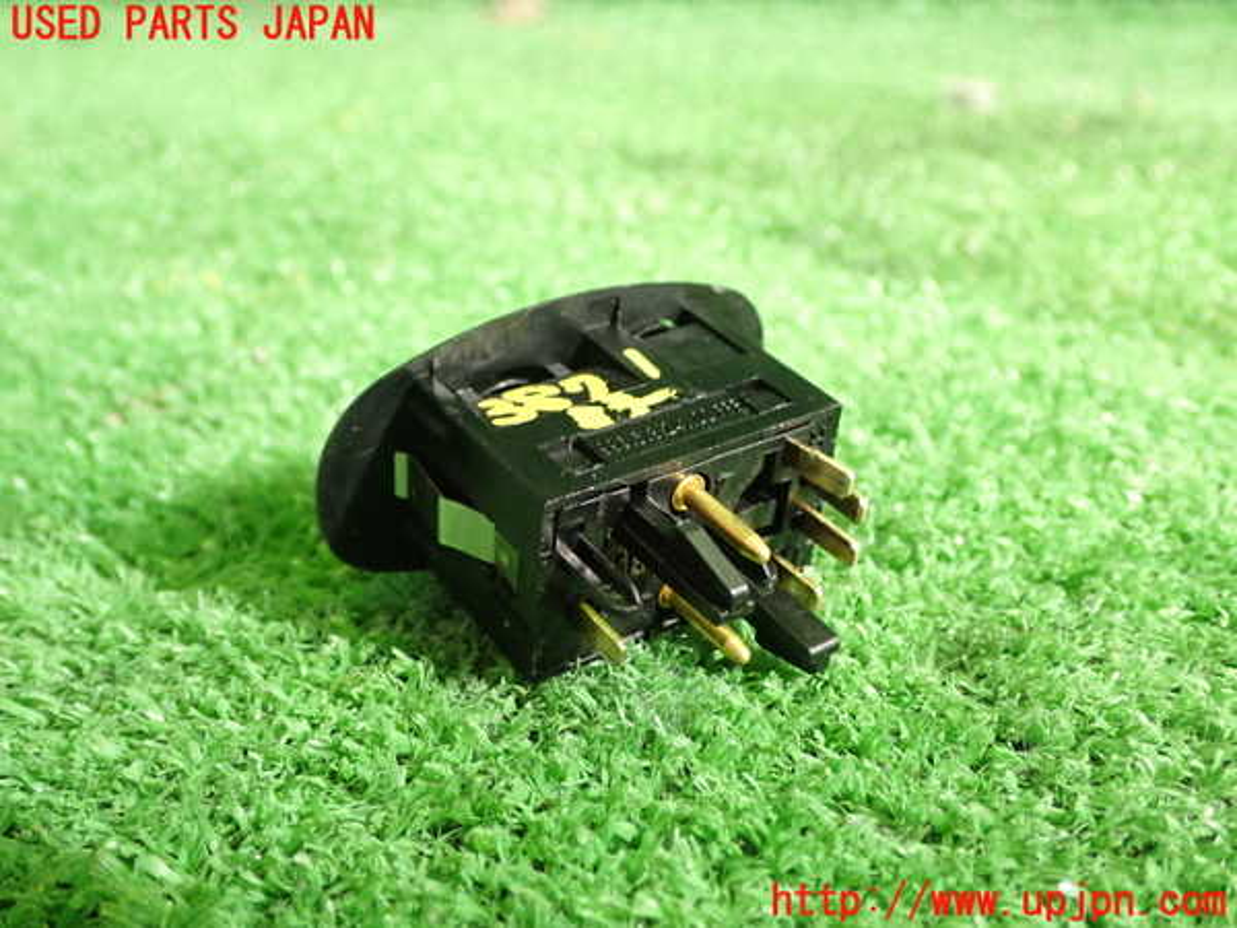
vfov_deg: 35.1
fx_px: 1465
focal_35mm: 41
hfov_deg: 45.8
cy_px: 464
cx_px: 618
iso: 640
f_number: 2.8
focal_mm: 7.31
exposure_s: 1/40
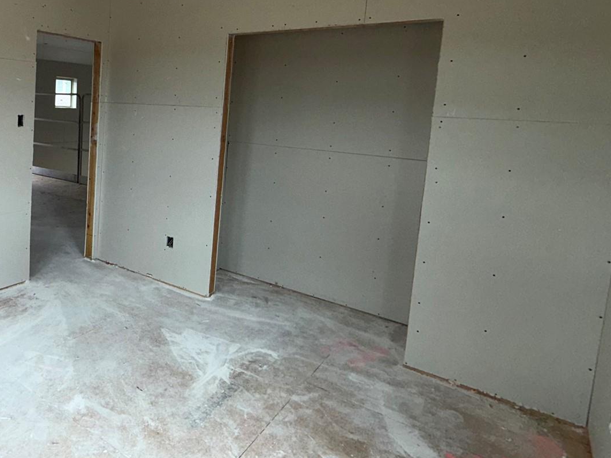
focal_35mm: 27
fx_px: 476
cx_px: 62
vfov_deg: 50.4
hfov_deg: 56.5
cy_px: 150
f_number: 2.2
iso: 50
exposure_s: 1/121
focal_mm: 2.22
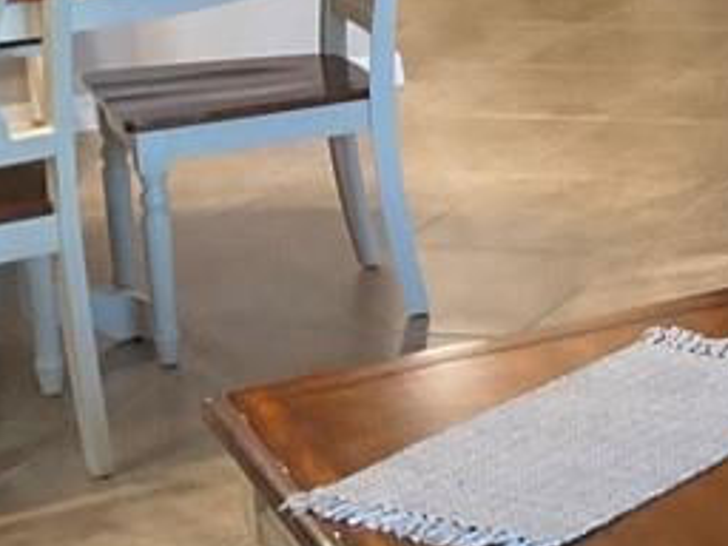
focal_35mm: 116
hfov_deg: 14.6
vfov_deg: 12.6
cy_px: 11
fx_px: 2440
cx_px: 1359
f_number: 1.8
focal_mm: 3
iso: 200
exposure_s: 1/60
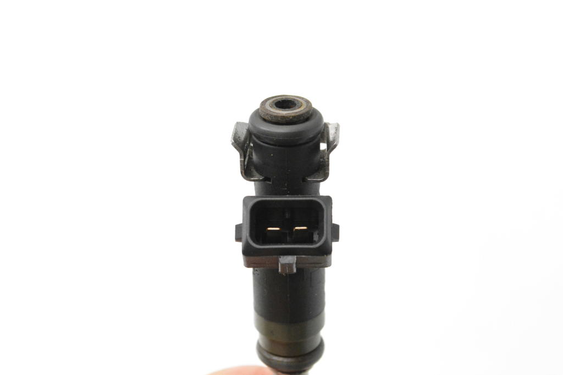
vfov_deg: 16.5
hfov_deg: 24.6
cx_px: 282
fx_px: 1290
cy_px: 188
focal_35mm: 82
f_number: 8
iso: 6400
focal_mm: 55
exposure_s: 1/250
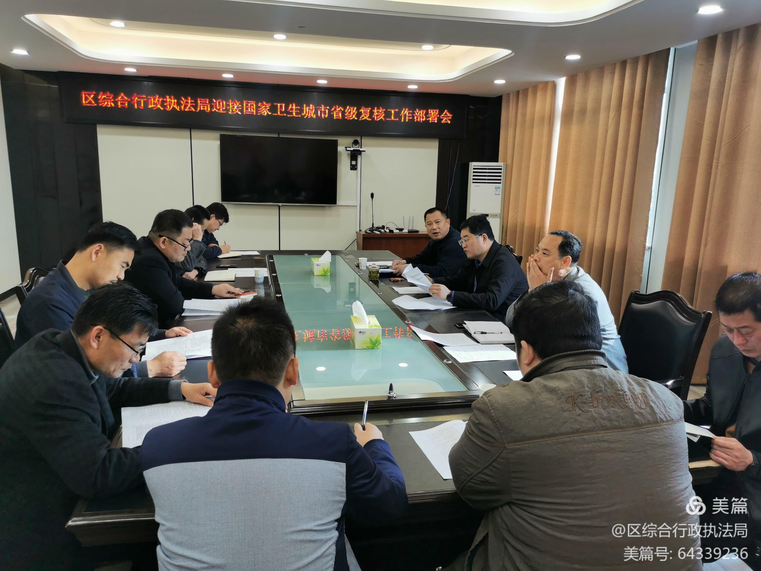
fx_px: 594
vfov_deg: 51.4
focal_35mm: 27
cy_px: 286
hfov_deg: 65.3
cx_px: 380
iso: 64
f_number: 1.8
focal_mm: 5.58
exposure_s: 1/100
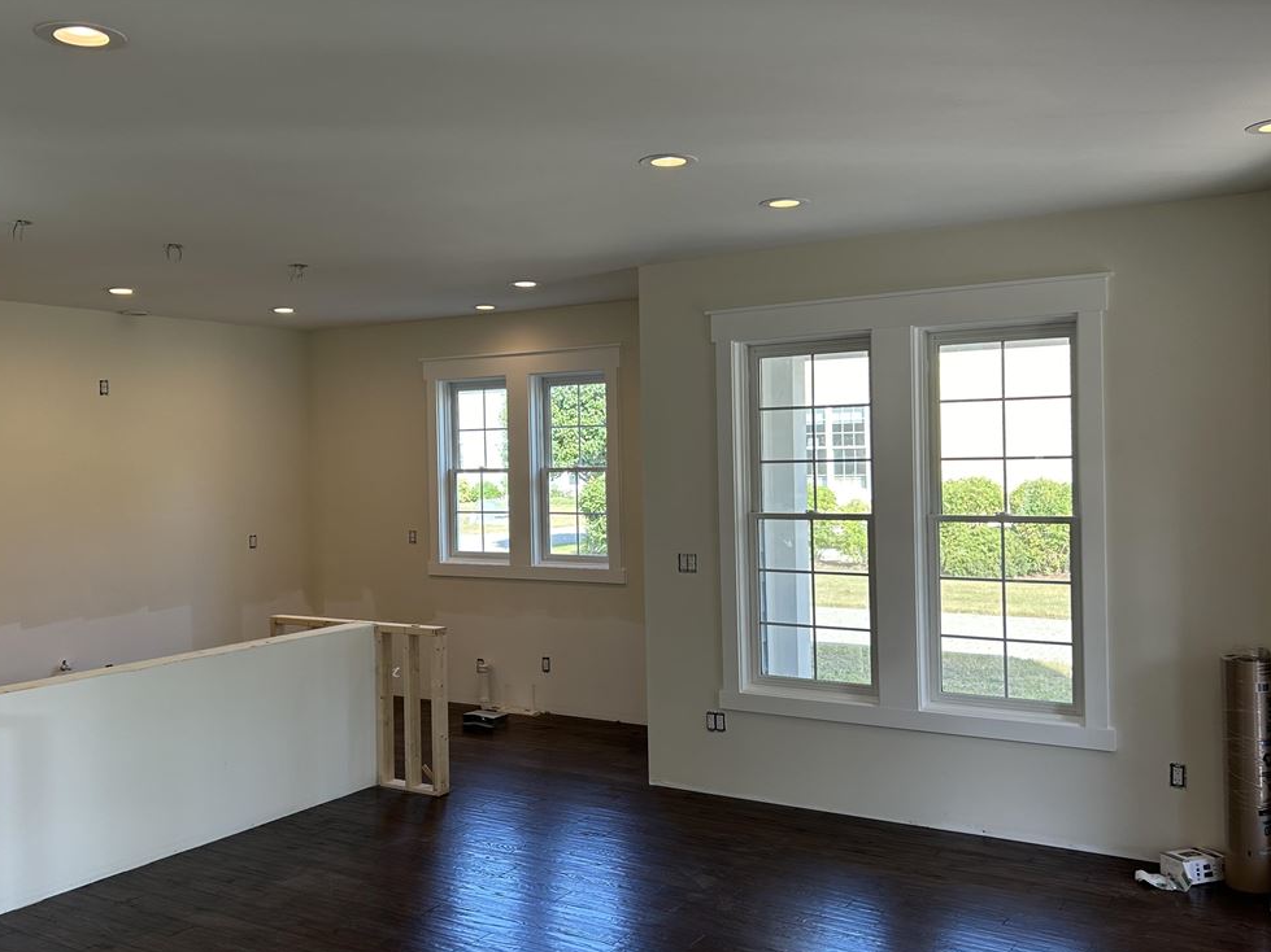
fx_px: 1248
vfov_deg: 41.8
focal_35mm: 34
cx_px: 588
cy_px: 471
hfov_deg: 53.9
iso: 50
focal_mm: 5.7
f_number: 1.5
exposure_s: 1/163
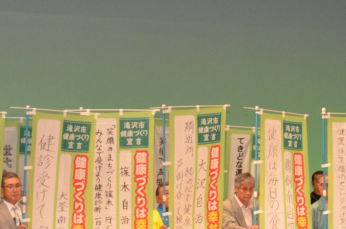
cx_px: 294
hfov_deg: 13.8
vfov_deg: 9.2
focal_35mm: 148
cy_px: 137
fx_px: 1420
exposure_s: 1/125
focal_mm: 32
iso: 1800
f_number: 7.1
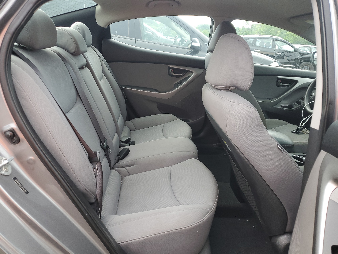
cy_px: 127
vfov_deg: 53.1
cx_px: 169
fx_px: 254
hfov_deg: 67.3
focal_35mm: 26
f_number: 1.5
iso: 83
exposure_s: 1/120
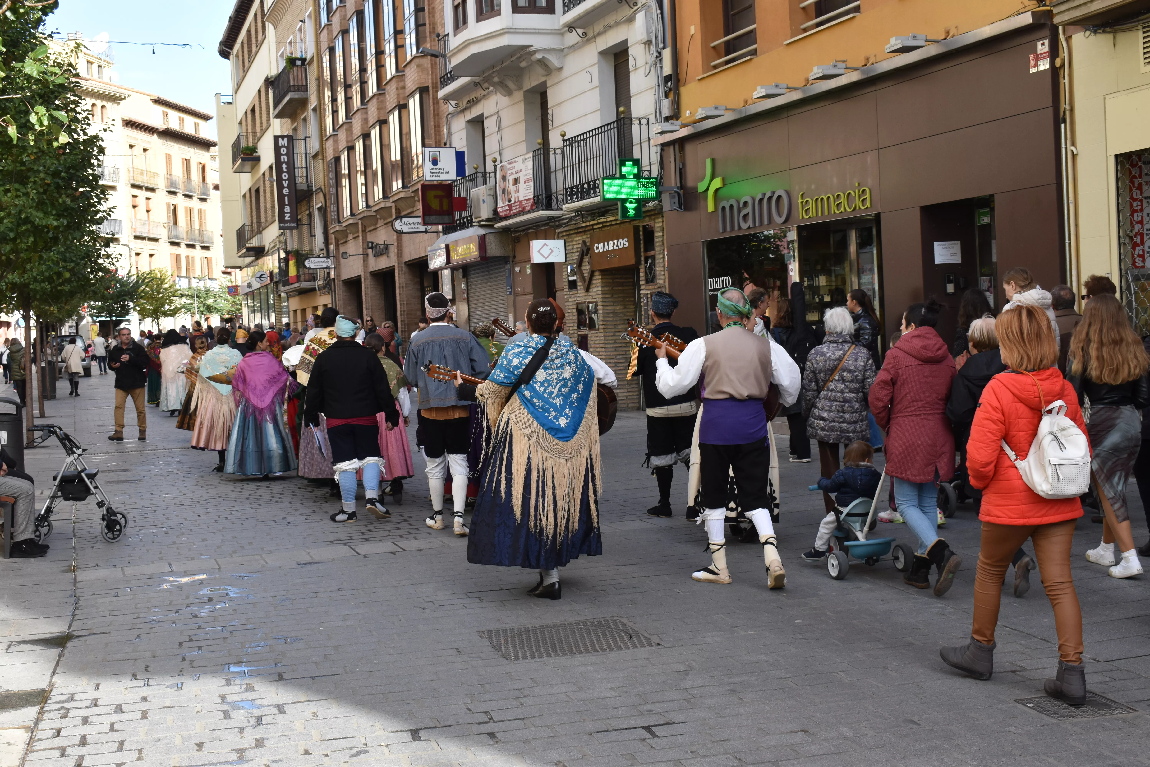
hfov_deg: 41.1
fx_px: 1533
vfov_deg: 28.1
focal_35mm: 48
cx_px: 575
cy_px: 384
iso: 400
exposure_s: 1/320
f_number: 9
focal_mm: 32
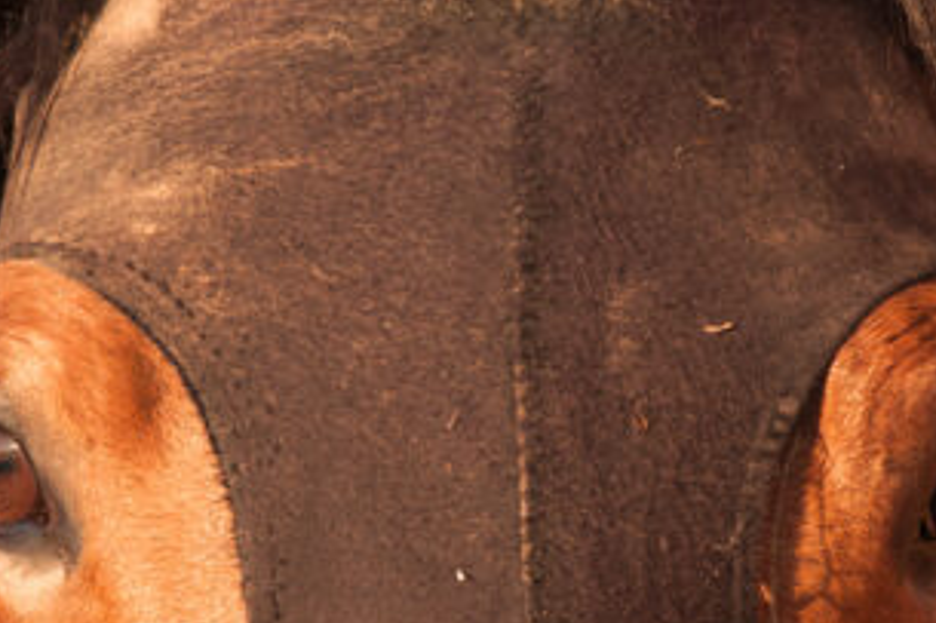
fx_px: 10297
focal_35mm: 396
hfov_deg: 5.2
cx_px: 328
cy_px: 509
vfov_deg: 3.5
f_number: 5.6
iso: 250
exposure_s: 1/200
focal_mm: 105
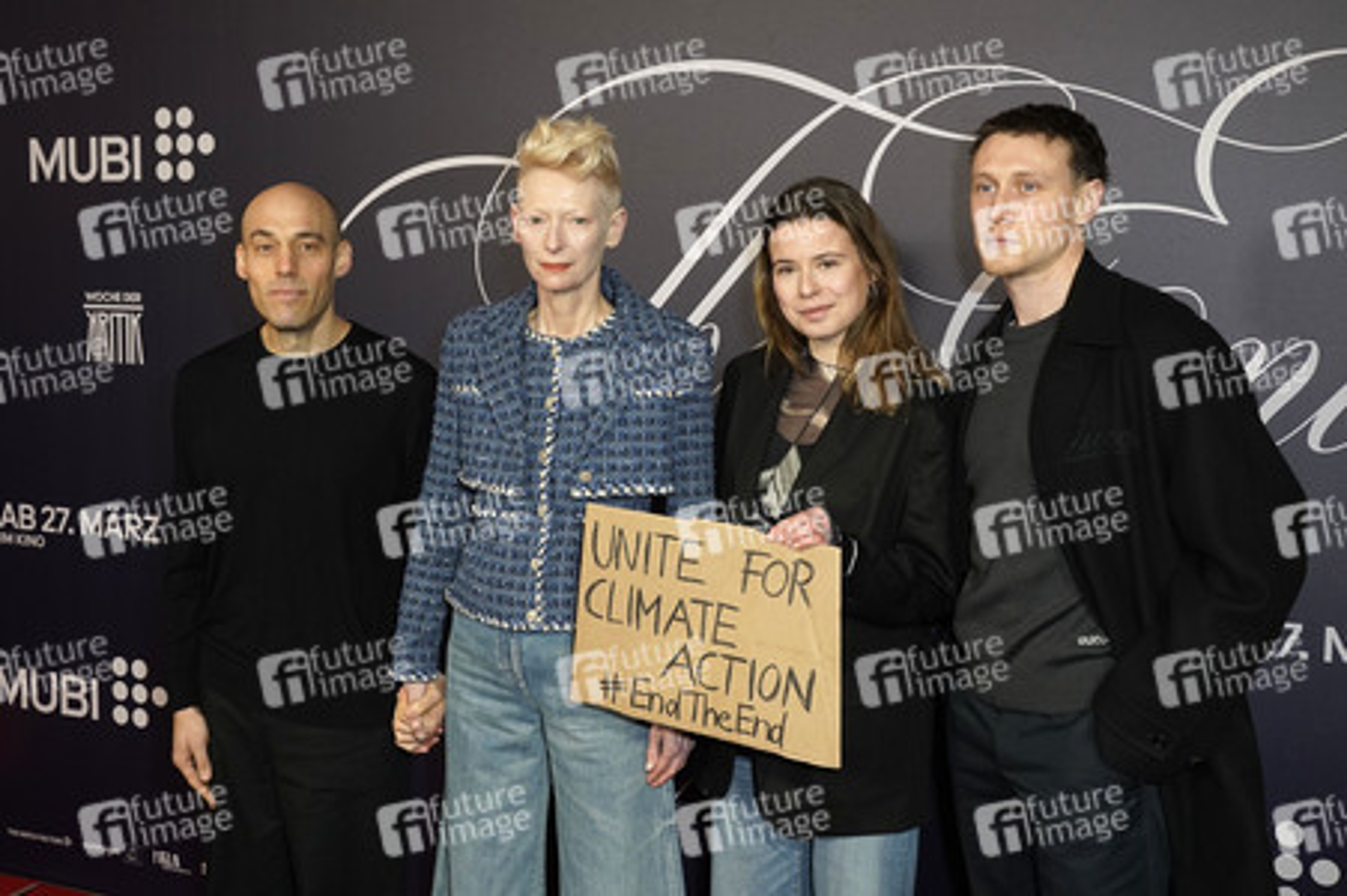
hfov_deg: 53.2
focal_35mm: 36
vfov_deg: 36.8
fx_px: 1346
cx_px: 674
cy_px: 448
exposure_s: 1/160
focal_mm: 36
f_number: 5.6
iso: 2000
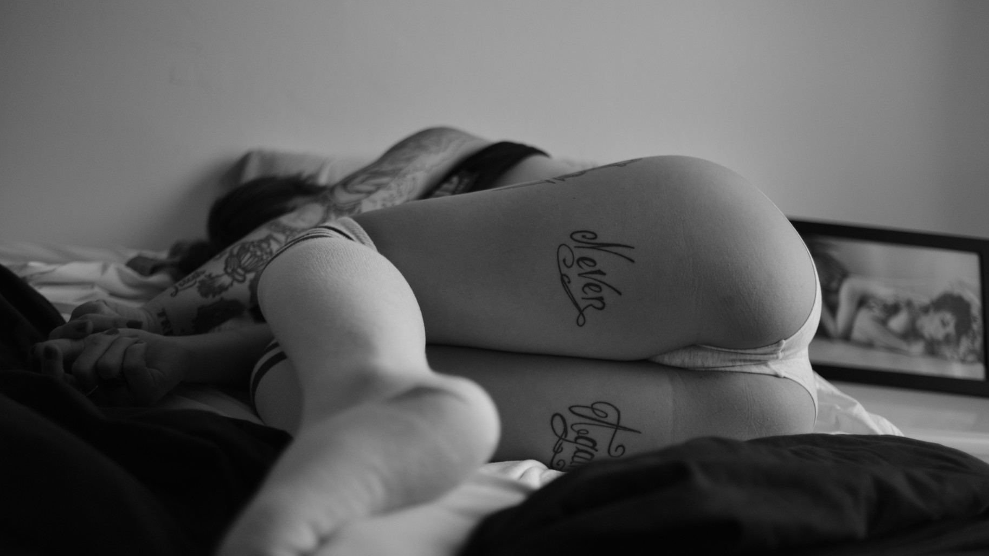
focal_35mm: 37
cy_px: 253
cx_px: 498
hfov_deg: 54.0
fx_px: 970
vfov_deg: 32.0
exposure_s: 1/125
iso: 1250
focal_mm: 35
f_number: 2.2
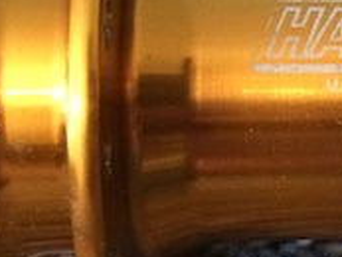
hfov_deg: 14.2
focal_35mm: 134
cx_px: 433
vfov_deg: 11.0
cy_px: 40
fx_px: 1325
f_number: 2.2
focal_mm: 4.15
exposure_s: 1/15
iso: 400
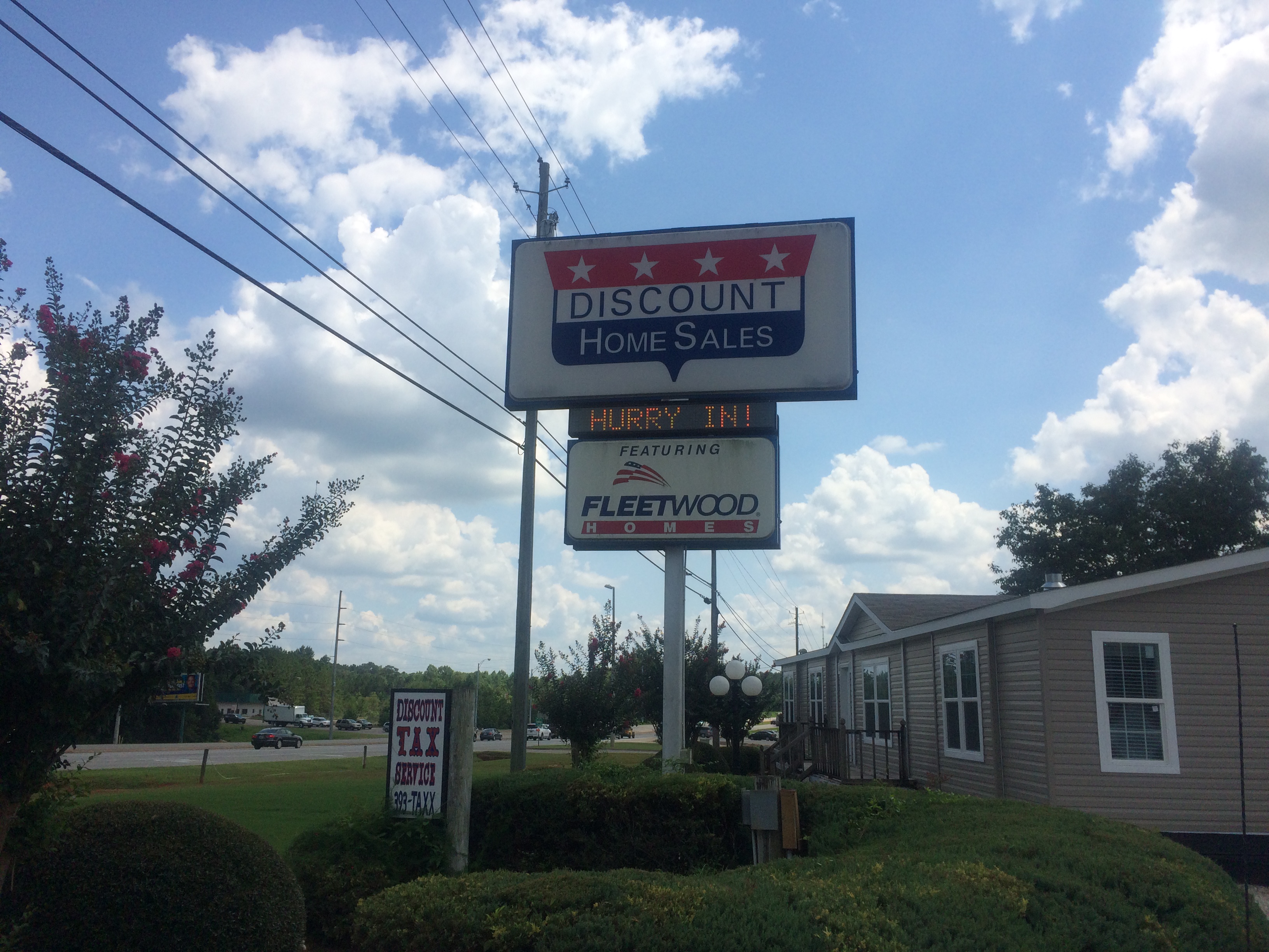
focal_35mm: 29
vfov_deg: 48.2
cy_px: 476
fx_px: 1063
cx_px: 634
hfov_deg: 61.7
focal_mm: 4.15
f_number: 2.2
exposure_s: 1/4115
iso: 40
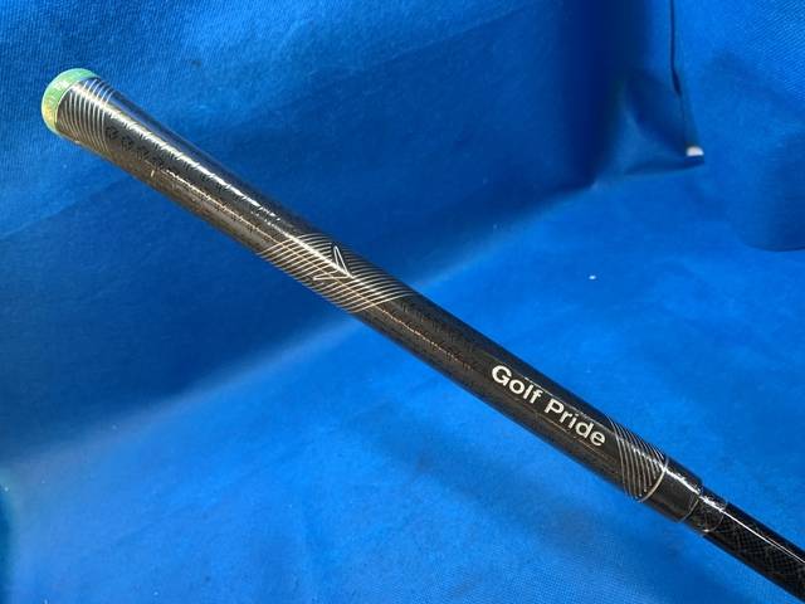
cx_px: 402
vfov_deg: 53.1
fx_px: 605
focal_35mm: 26
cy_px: 302
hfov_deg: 67.3
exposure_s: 1/60
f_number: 1.8
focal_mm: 4.25
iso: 100
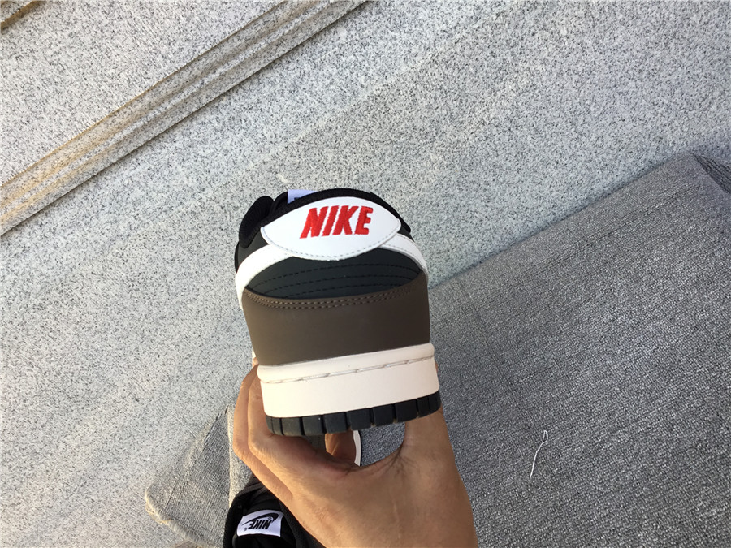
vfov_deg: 45.4
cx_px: 366
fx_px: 655
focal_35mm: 31
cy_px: 274
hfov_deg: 58.4
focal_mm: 3.3
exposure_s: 1/110
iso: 25
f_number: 2.4
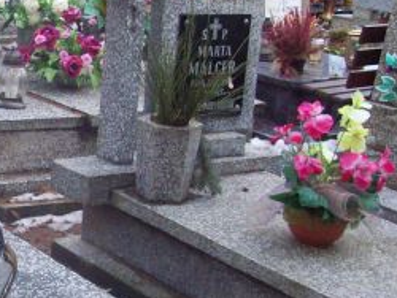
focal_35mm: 92
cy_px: 206
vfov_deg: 16.0
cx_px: -71
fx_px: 1056
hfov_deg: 20.0
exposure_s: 1/129
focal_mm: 6
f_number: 2.7
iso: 200
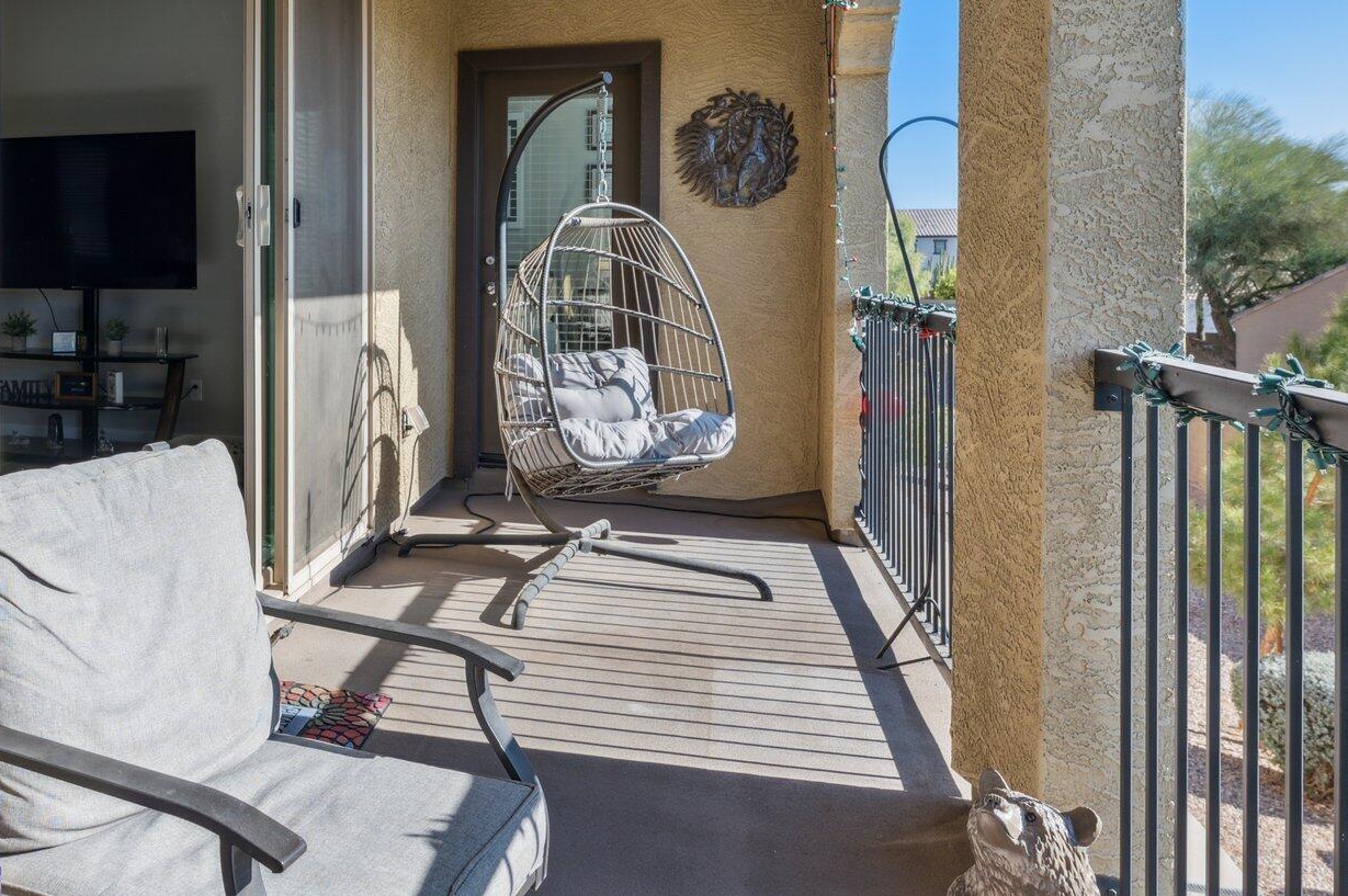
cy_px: 272
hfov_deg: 58.4
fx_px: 1122
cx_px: 320
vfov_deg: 42.7
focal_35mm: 30
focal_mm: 18
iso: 320
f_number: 8
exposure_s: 1/400
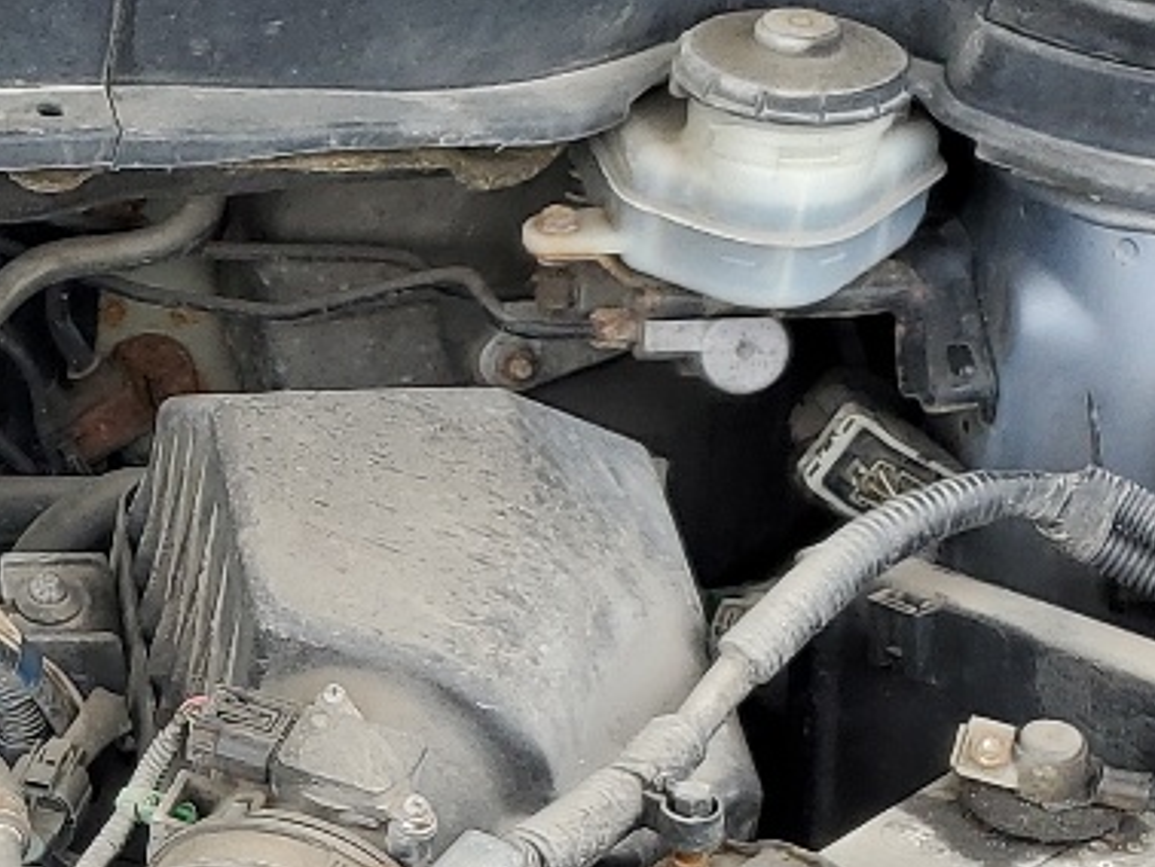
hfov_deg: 16.6
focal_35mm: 110
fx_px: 3673
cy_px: 653
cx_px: -443
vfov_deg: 13.4
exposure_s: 1/667
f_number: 1.5
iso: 50
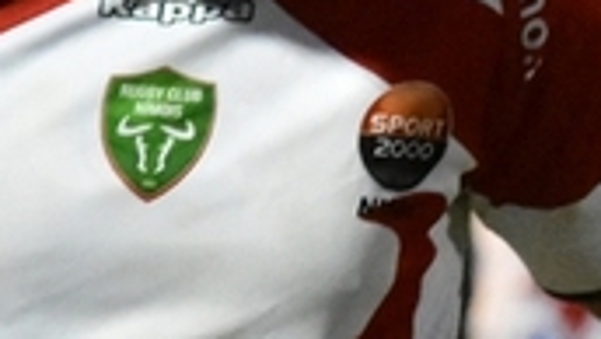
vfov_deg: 0.8
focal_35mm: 1606
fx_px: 25609
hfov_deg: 1.3
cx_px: -528
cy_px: 374
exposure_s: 1/500
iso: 6400
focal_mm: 220
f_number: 5.6
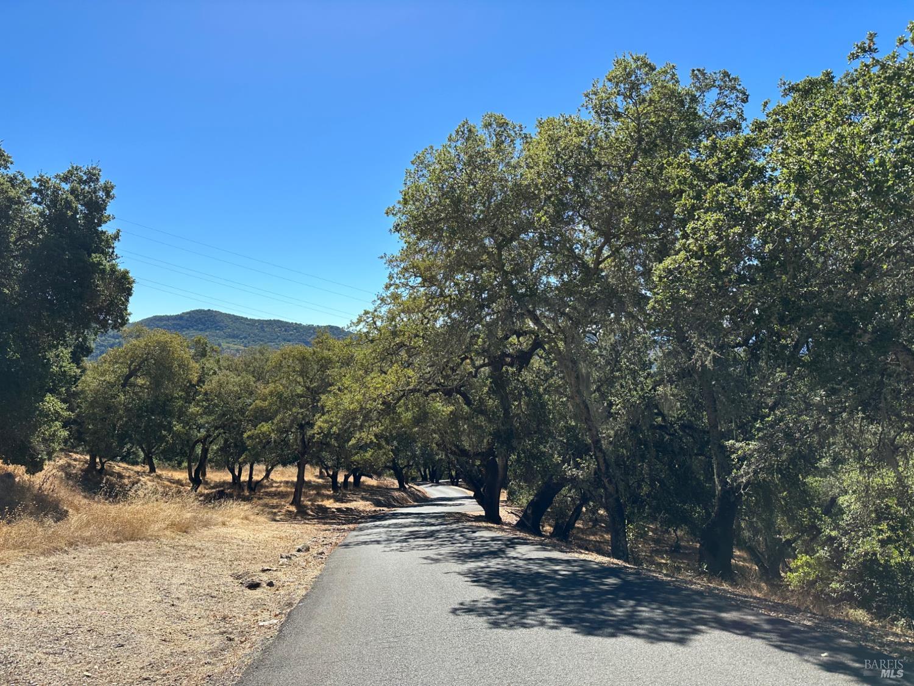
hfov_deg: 71.6
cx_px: 457
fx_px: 634
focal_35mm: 24
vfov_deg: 56.8
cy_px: 343
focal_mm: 6.9
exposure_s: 1/3861
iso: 80
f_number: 1.8
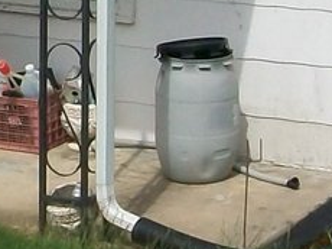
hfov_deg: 8.7
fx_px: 2146
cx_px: -60
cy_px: -92
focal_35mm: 224
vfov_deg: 6.6
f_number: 5.5
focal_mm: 5.7
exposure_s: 1/640
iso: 80
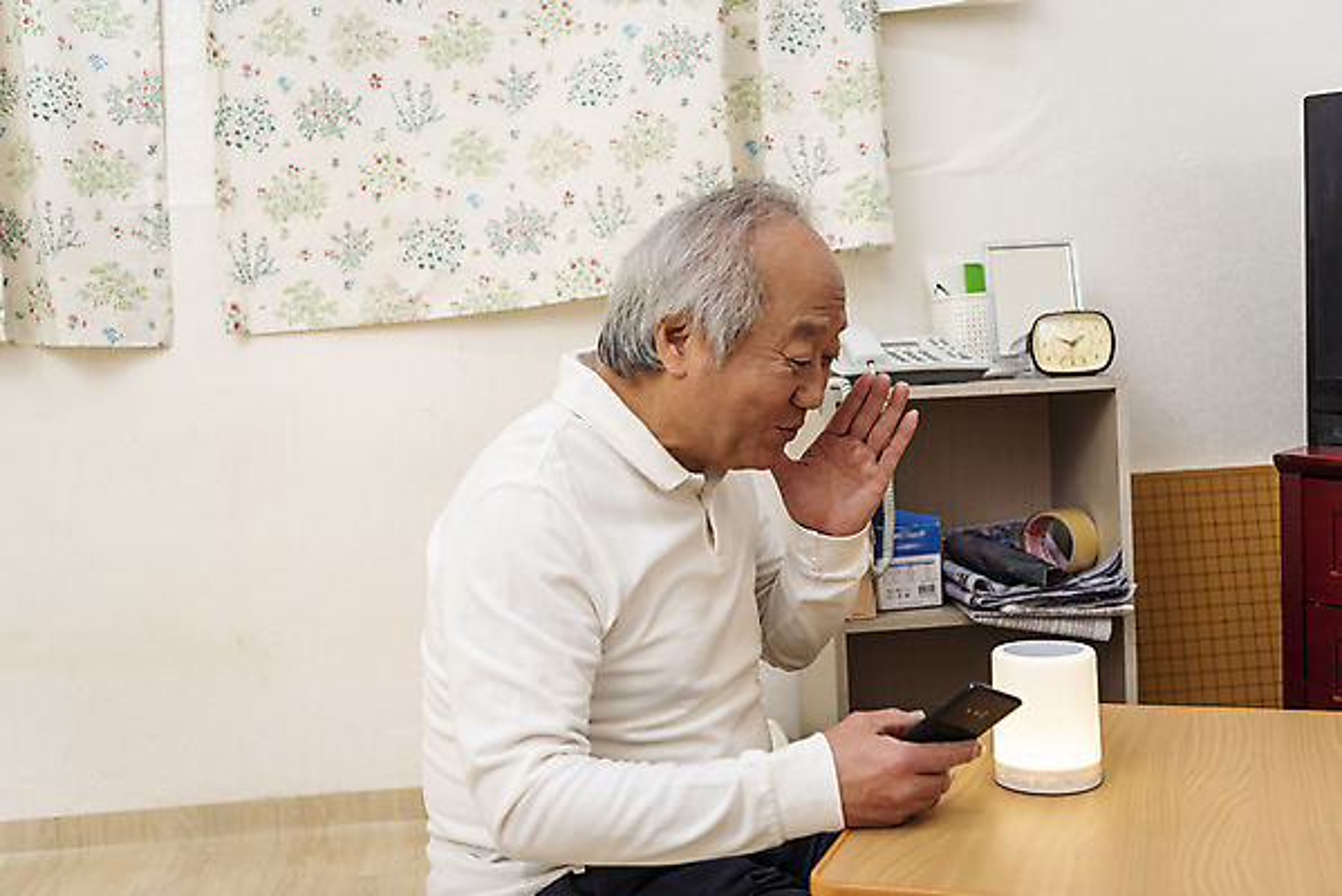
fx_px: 1492
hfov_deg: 48.4
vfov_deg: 33.4
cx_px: 671
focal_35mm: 40
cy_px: 448
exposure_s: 1/125
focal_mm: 40
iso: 200
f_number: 2.8
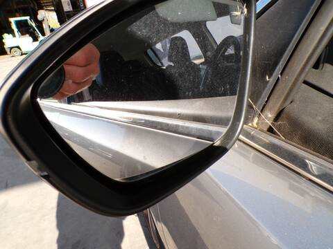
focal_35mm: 24
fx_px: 231
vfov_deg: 56.8
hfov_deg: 71.6
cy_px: 124
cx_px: 166
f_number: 5.8
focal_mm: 4.3
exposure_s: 1/110
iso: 100
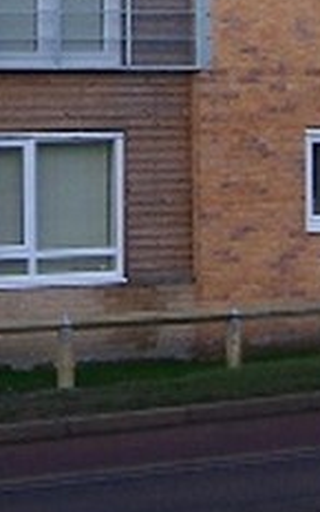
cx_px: -108
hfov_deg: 8.9
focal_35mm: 145
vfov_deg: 14.1
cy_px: -33
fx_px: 2023
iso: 80
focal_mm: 5.5
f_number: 3.4
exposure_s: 1/125
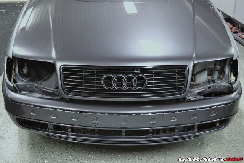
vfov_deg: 26.5
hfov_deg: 38.9
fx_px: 346
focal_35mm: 51
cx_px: 122
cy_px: 82
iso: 100
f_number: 5
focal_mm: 34
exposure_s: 1
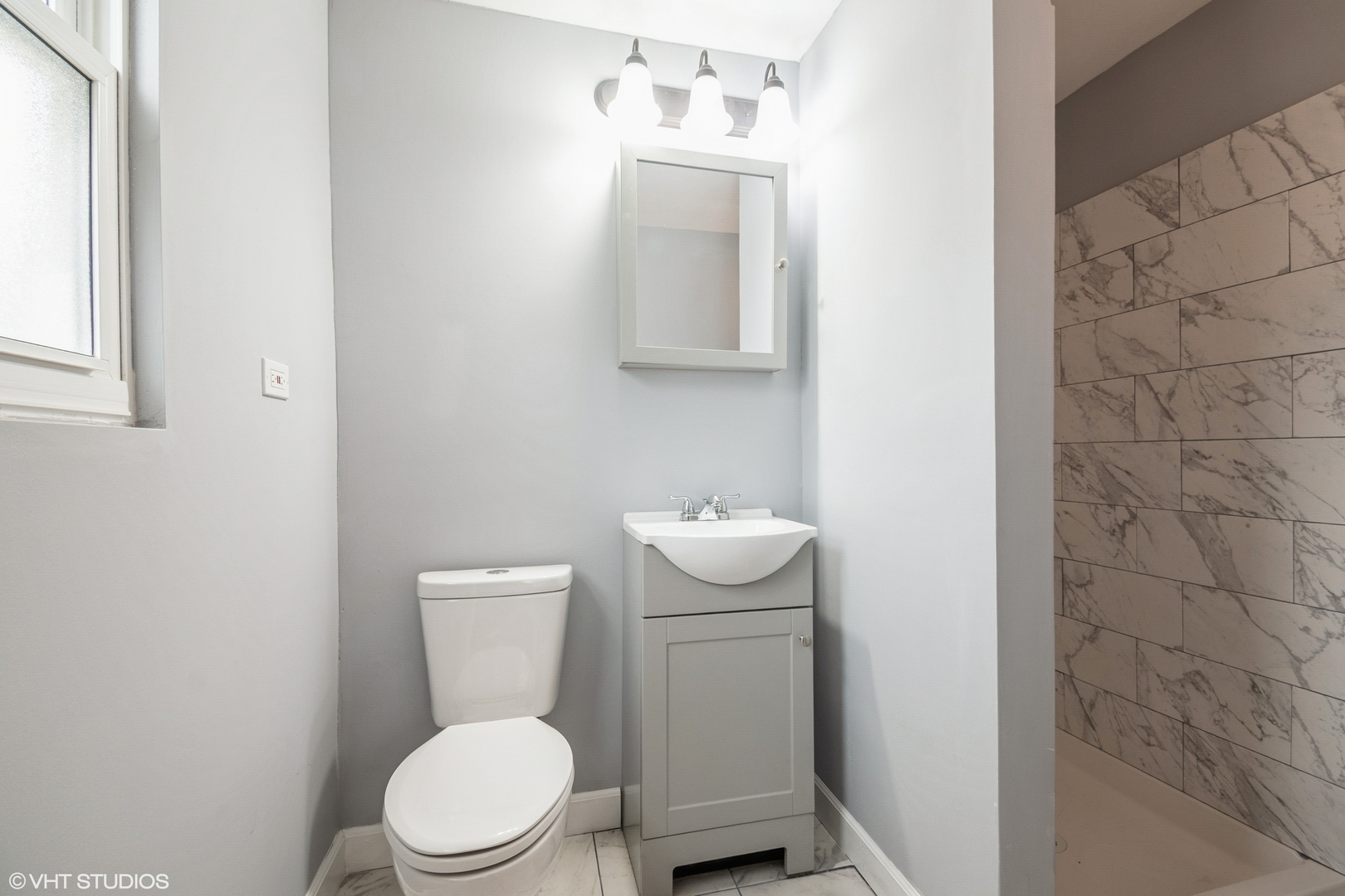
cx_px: 672
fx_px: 560
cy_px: 448
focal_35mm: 15
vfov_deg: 77.3
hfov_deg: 100.4
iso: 100
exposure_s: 1/3
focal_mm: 10
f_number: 8
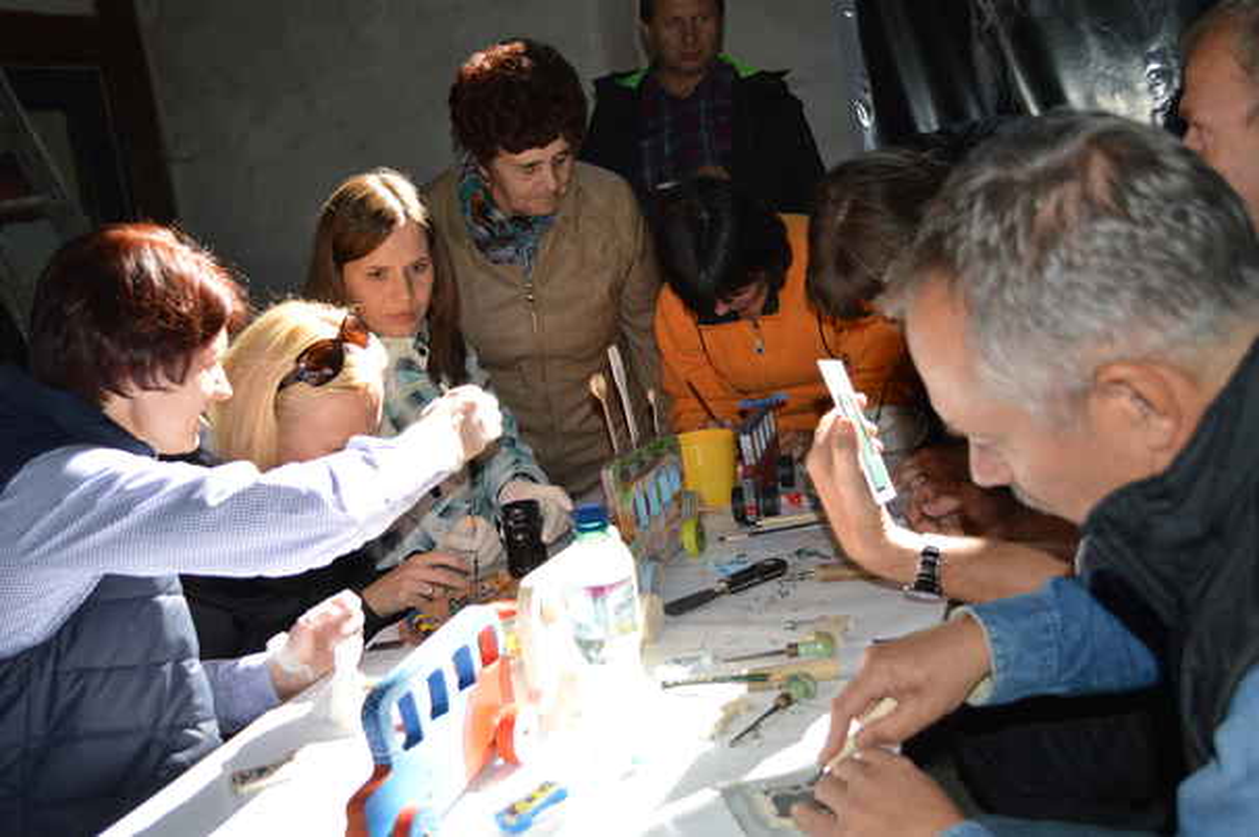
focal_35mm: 36
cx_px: 630
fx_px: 1258
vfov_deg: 36.8
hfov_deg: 53.2
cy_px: 418
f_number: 4
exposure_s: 1/125
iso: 110
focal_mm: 24
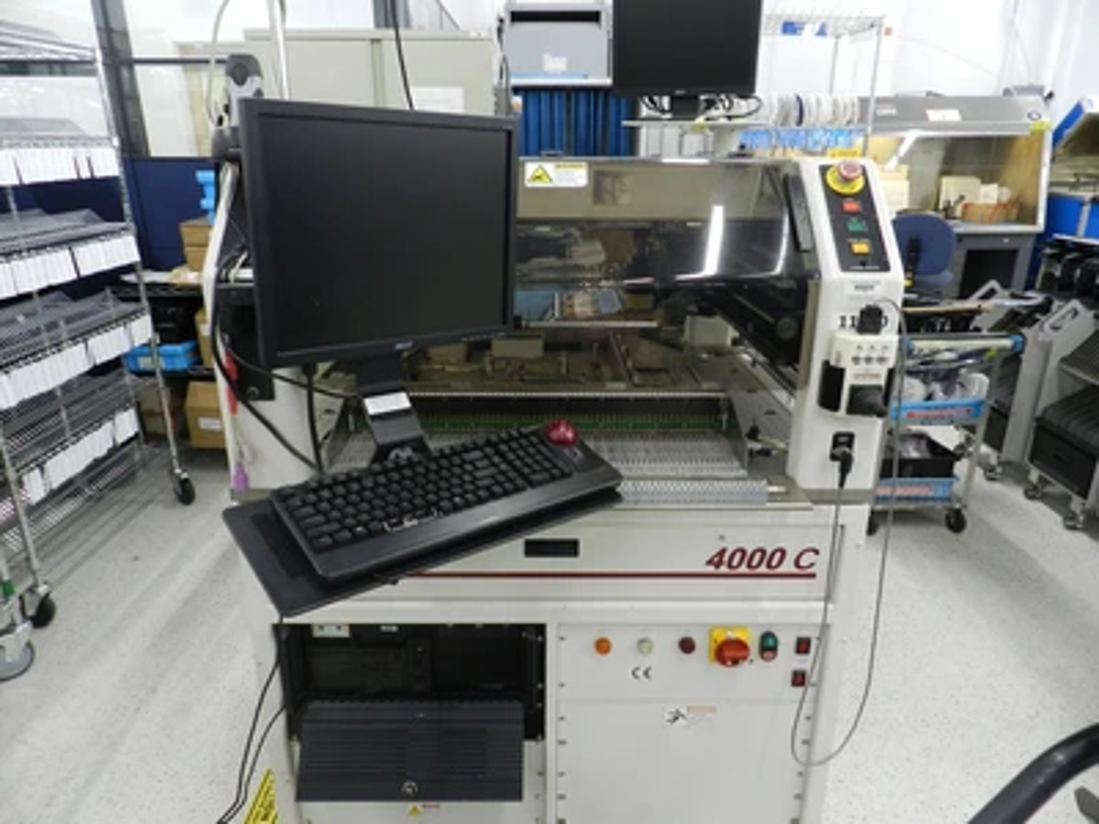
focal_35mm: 23
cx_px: 550
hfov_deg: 73.9
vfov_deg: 58.9
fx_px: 730
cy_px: 412
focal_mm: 4
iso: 200
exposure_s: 1/30
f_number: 3.4
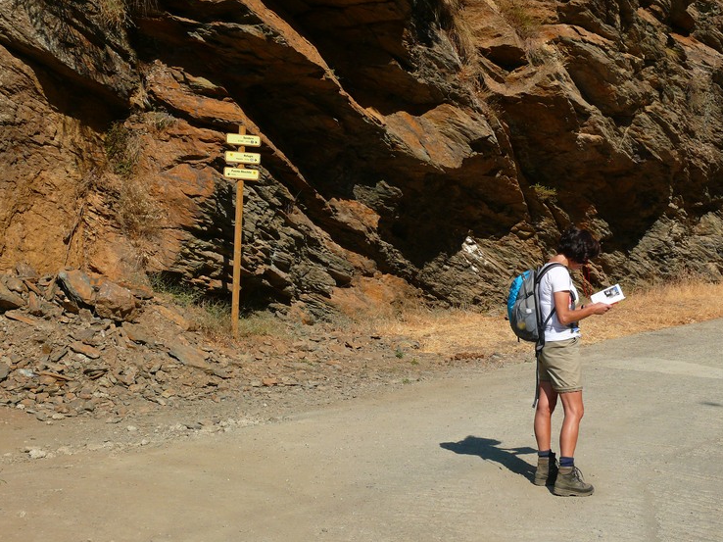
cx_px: 363
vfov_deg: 23.3
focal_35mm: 63
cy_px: 270
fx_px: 1315
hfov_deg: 30.7
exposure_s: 1/200
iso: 100
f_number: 5
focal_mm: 13
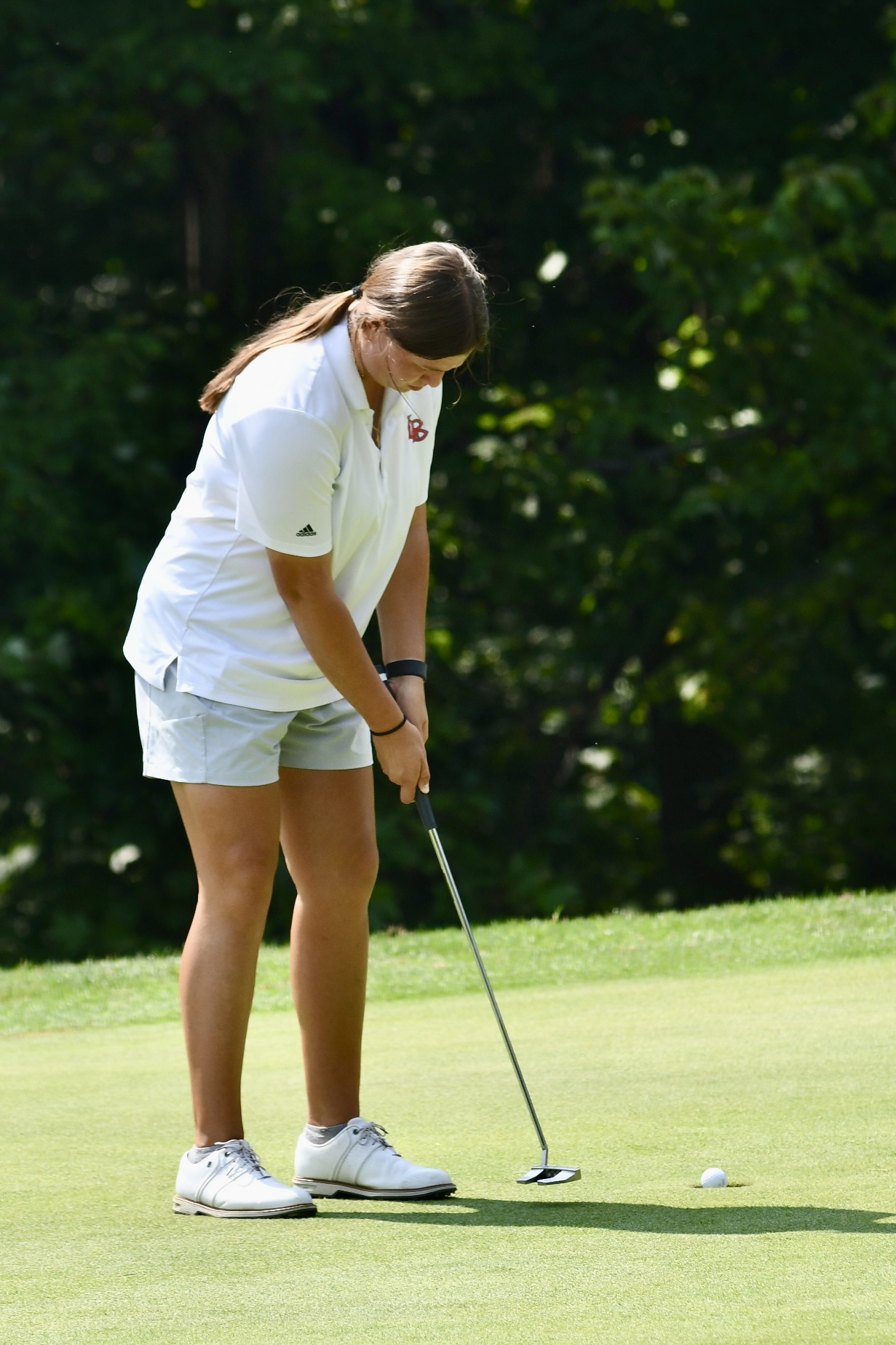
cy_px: 672
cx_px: 448
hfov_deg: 4.6
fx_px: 11201
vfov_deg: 6.9
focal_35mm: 300
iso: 250
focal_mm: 200
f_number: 5.6
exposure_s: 1/1000
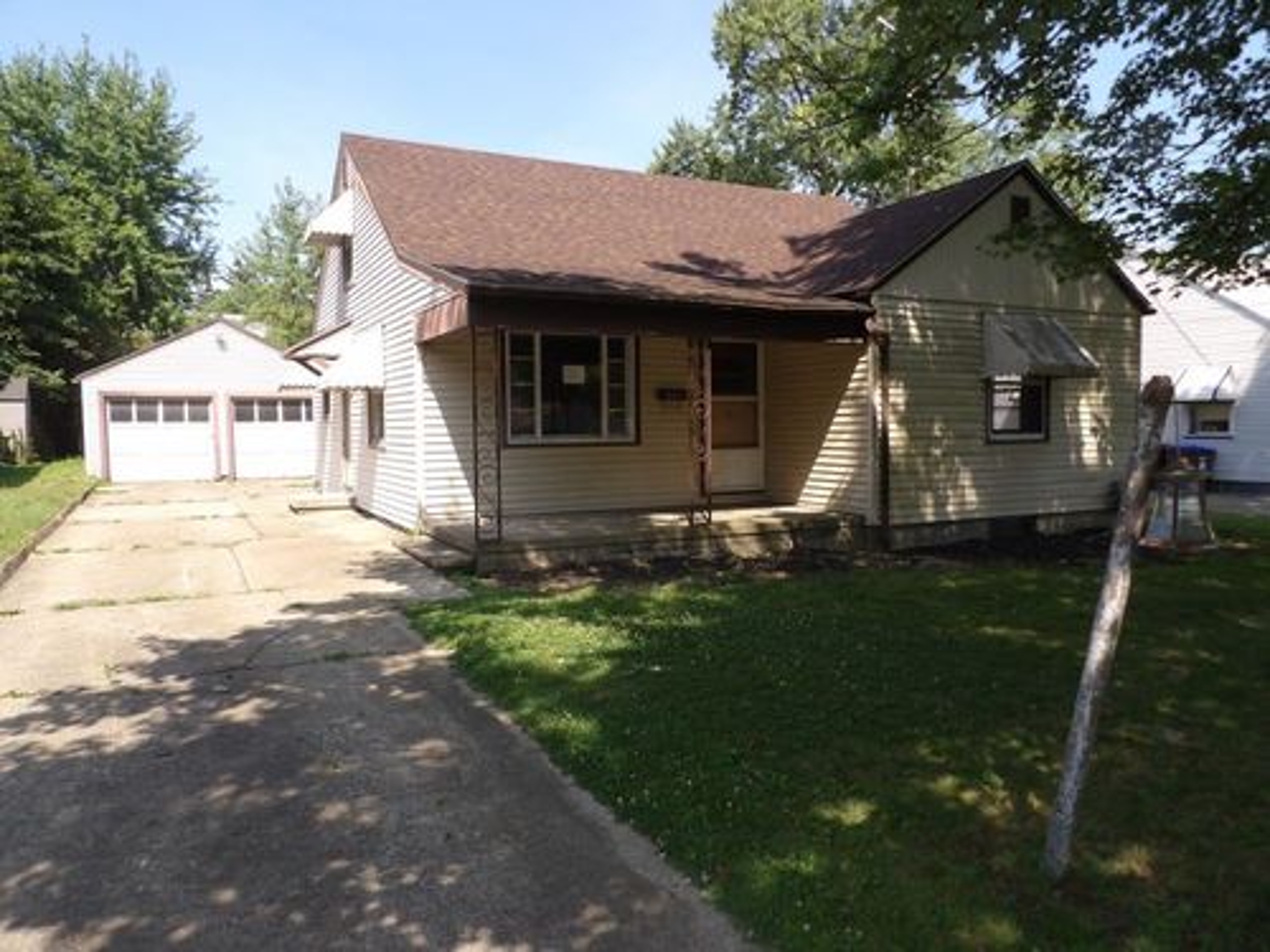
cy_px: 476
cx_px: 635
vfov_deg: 56.8
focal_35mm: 24
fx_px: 881
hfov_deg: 71.6
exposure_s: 1/489
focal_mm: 4.3
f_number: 3.2
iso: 100
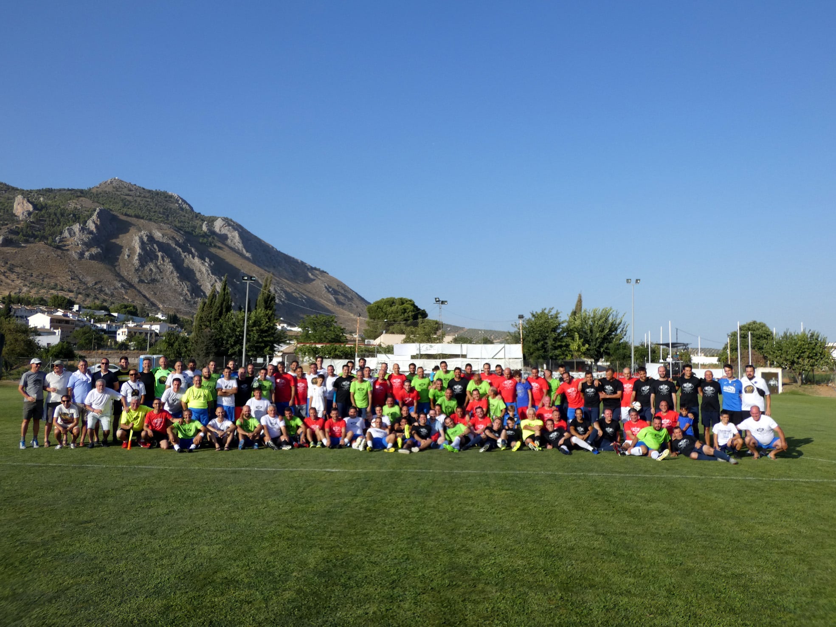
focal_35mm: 30
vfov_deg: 46.8
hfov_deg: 60.0
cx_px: 418
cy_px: 314
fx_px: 724
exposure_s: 1/1000
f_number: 3.5
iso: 80
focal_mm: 5.3
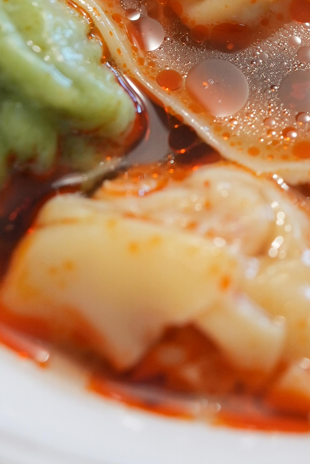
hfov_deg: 6.5
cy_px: -23
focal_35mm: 212
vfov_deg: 9.6
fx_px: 2735
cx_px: 230
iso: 3200
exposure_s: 1/160
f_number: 3.5
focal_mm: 90
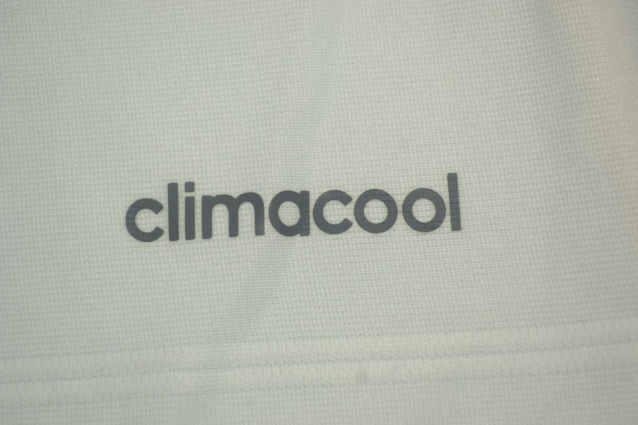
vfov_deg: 16.6
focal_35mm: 82
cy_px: 212
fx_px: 1462
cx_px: 319
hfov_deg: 24.6
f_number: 5.6
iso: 200
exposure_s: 1/100
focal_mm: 55
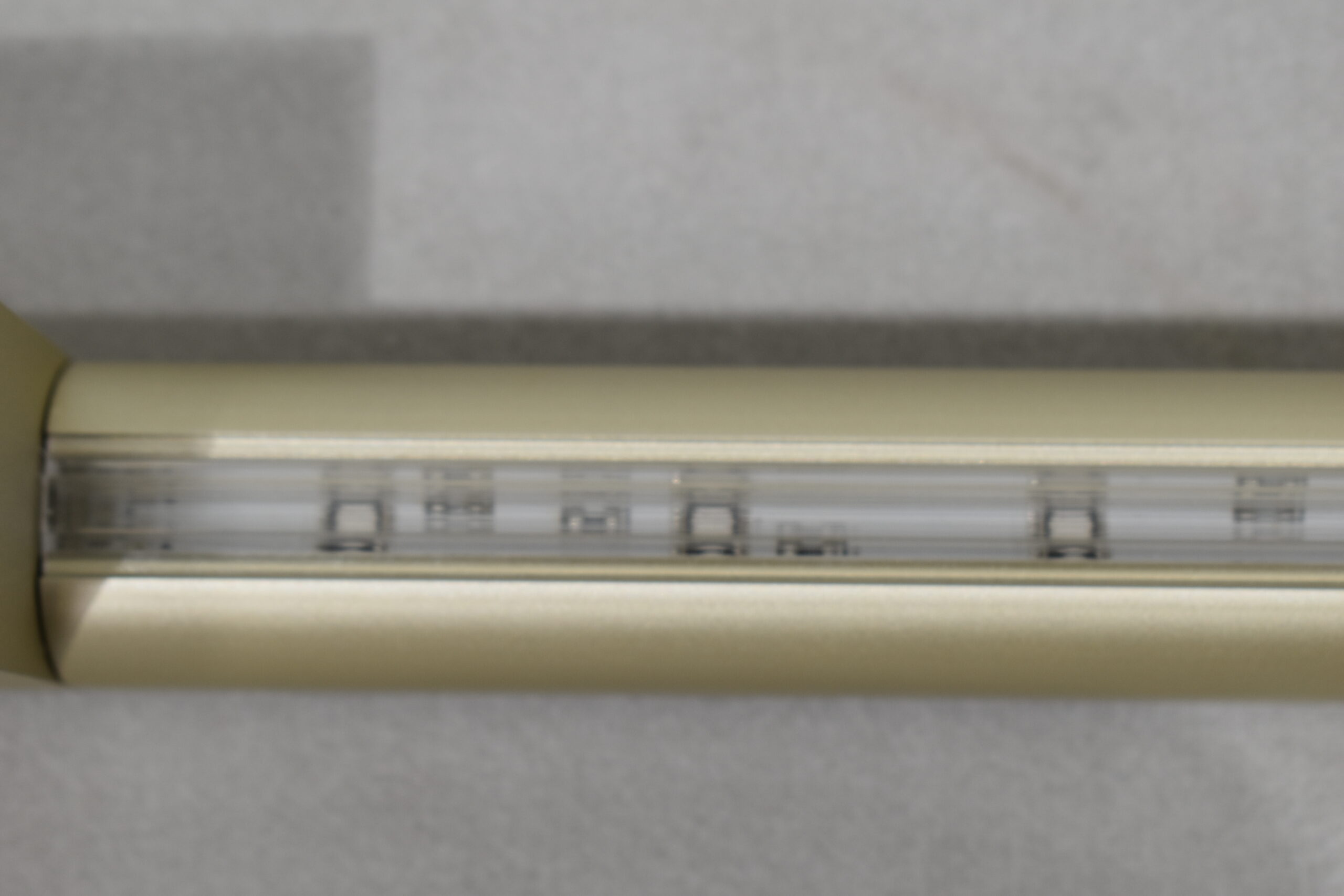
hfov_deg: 24.6
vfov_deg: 16.6
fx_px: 3080
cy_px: 448
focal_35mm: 82
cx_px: 672
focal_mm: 55
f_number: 6.3
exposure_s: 1/60
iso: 400
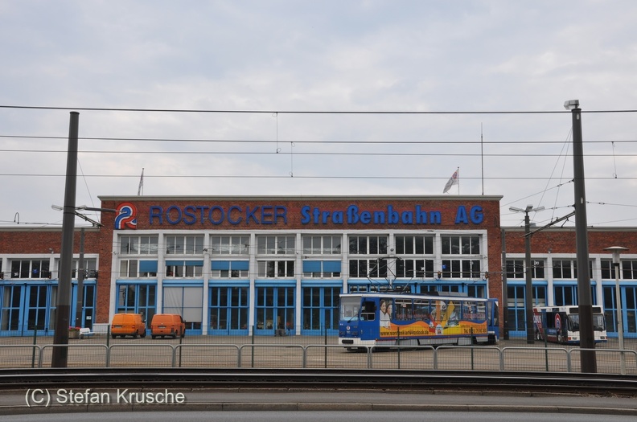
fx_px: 742
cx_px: 318
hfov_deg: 46.5
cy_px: 211
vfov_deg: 31.8
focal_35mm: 42
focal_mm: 28
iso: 200
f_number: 11
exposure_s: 1/125
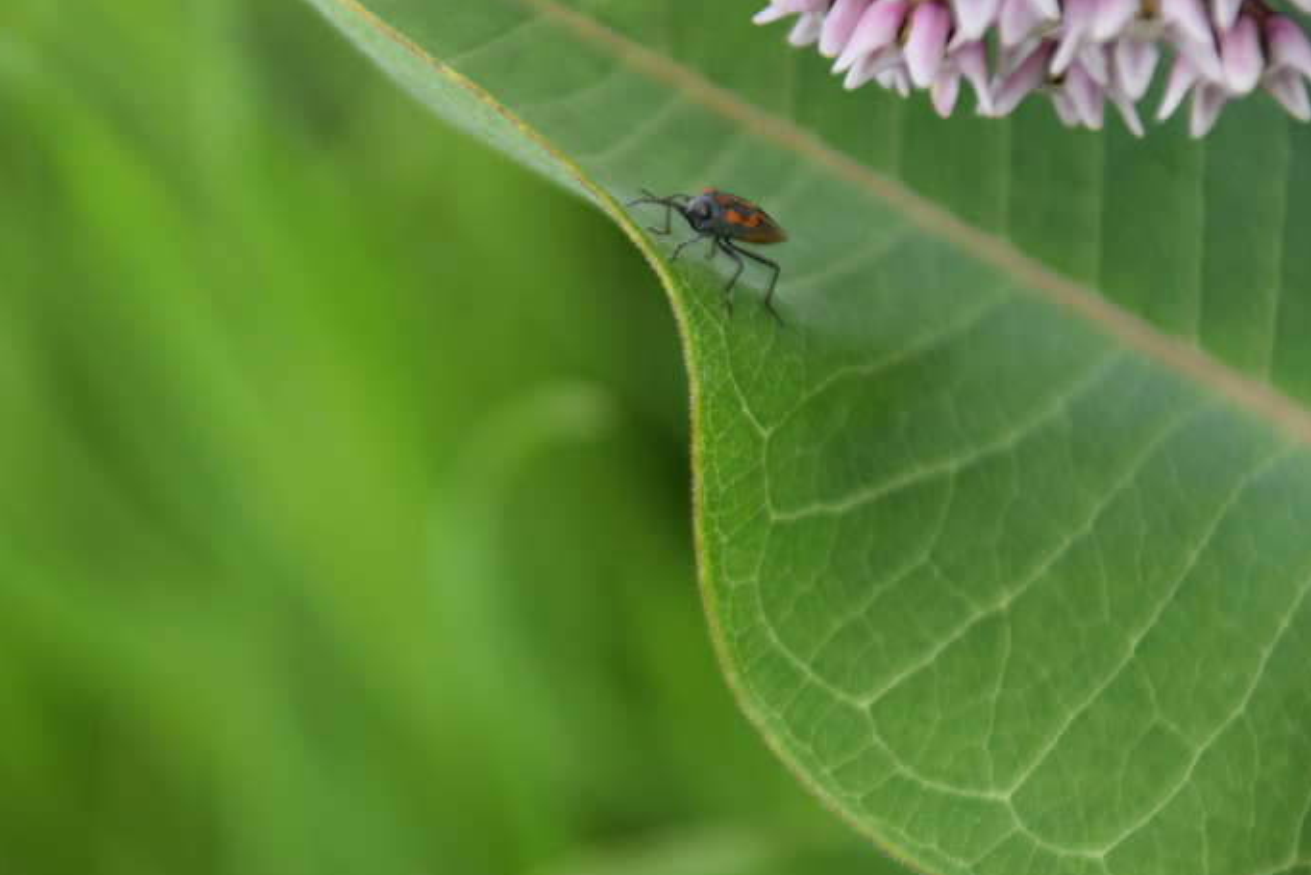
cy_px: 446
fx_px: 12019
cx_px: 594
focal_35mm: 330
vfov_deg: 4.2
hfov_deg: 6.2
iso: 360
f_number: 6.3
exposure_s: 1/500
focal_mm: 200
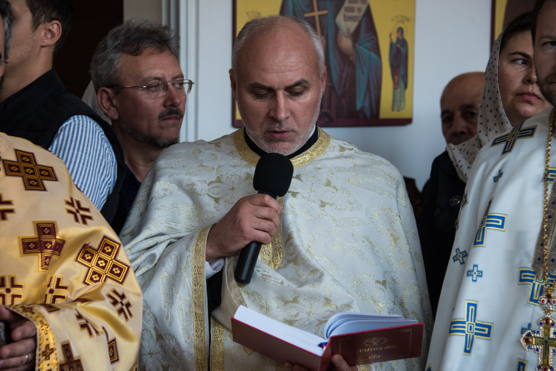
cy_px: 186
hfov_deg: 14.1
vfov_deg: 9.5
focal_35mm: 145
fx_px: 2240
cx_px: 278
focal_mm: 145
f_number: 5.6
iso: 1600
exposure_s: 1/50
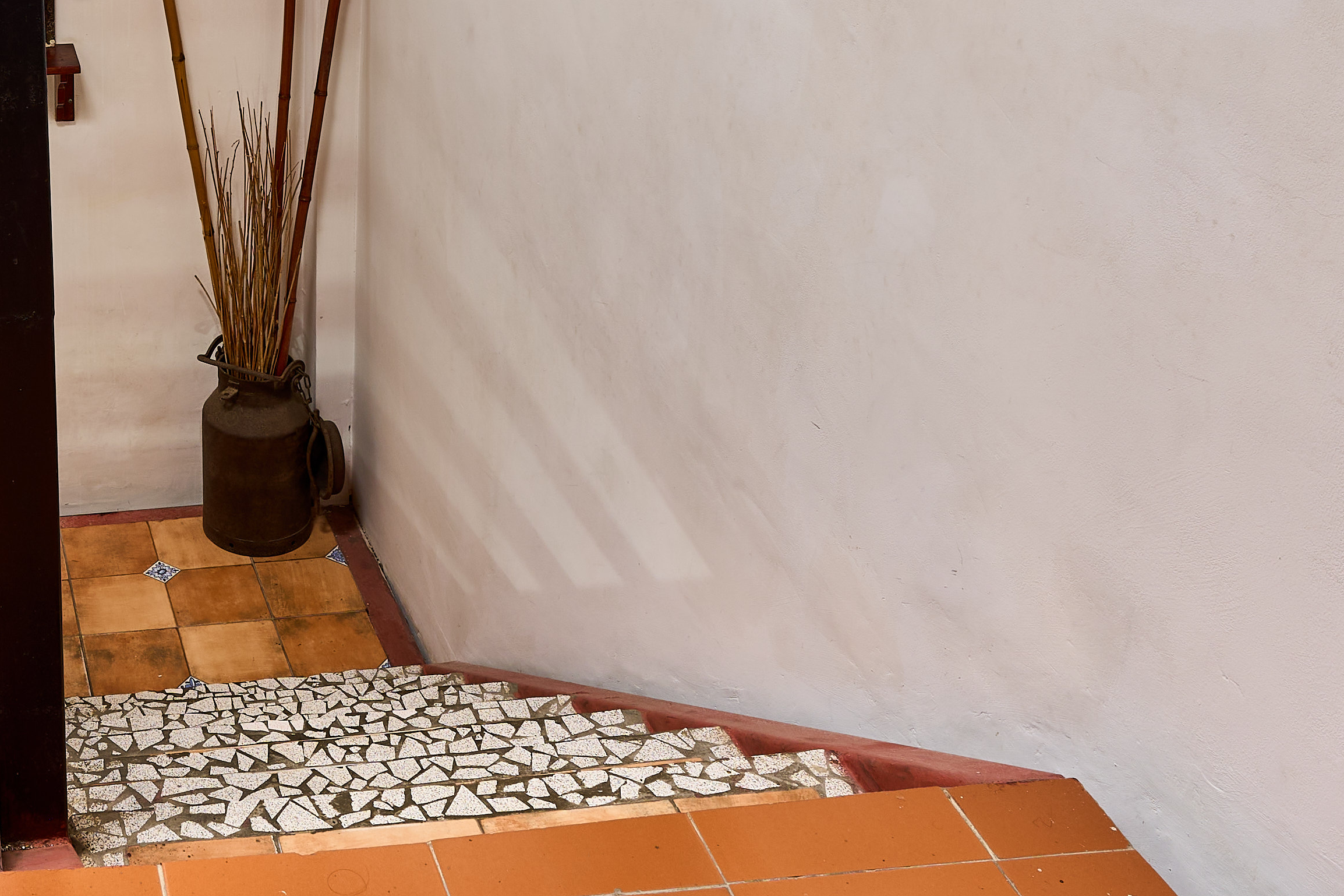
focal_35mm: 52
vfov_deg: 23.8
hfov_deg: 35.3
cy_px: -168
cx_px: 59
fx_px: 1941
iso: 100
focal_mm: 20
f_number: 11
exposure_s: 2
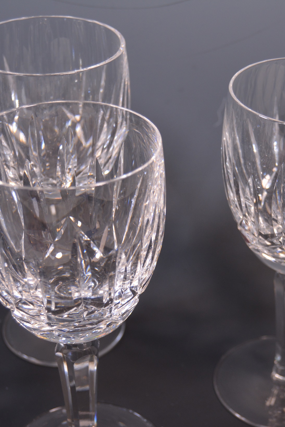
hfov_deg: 17.0
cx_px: 217
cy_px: 214
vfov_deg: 25.4
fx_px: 947
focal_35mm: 80
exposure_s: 1/100
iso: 400
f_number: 5
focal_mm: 35
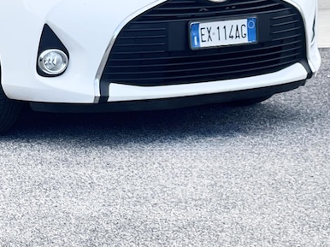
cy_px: -15
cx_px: 16
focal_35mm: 207
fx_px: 1972
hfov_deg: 9.5
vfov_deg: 7.1
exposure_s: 1/140
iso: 20
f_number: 2.2
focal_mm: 7.5
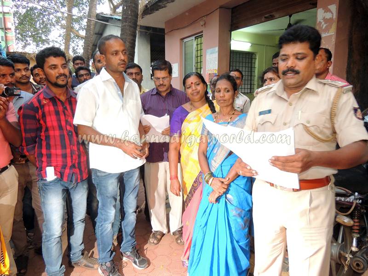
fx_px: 255
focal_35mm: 24
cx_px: 184
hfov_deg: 71.6
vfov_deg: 56.8
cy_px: 138
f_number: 3.3
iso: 320
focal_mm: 4.3
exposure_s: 1/40
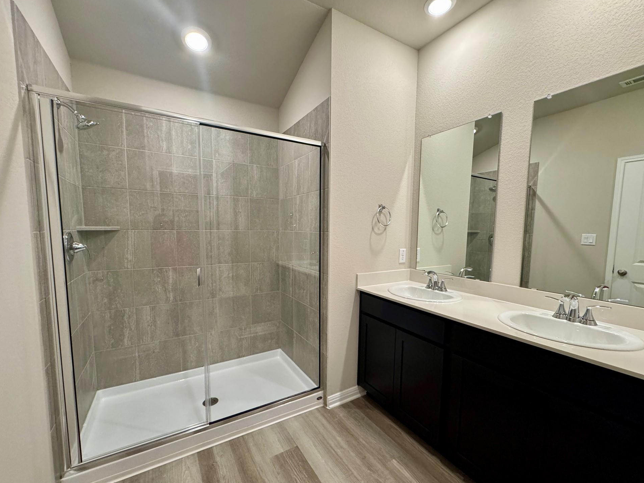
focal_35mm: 15
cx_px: 327
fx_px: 279
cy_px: 254
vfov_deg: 81.7
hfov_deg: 98.2
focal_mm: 2.22
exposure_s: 1/120
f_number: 2.2
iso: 320
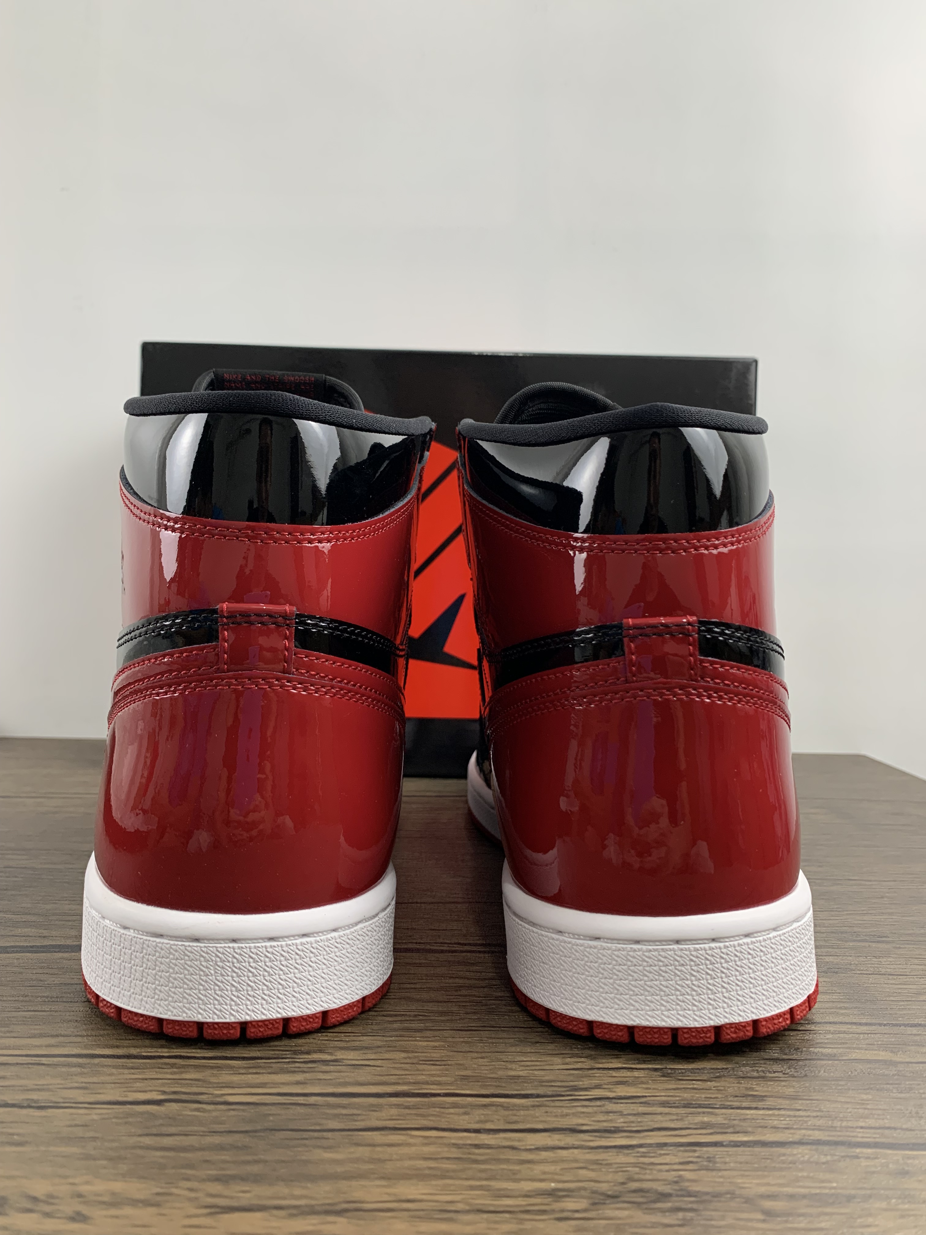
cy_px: 618
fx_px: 927
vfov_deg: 67.3
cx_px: 463
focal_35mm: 26
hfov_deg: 53.1
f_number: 1.8
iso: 80
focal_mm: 4.25
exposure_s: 1/121
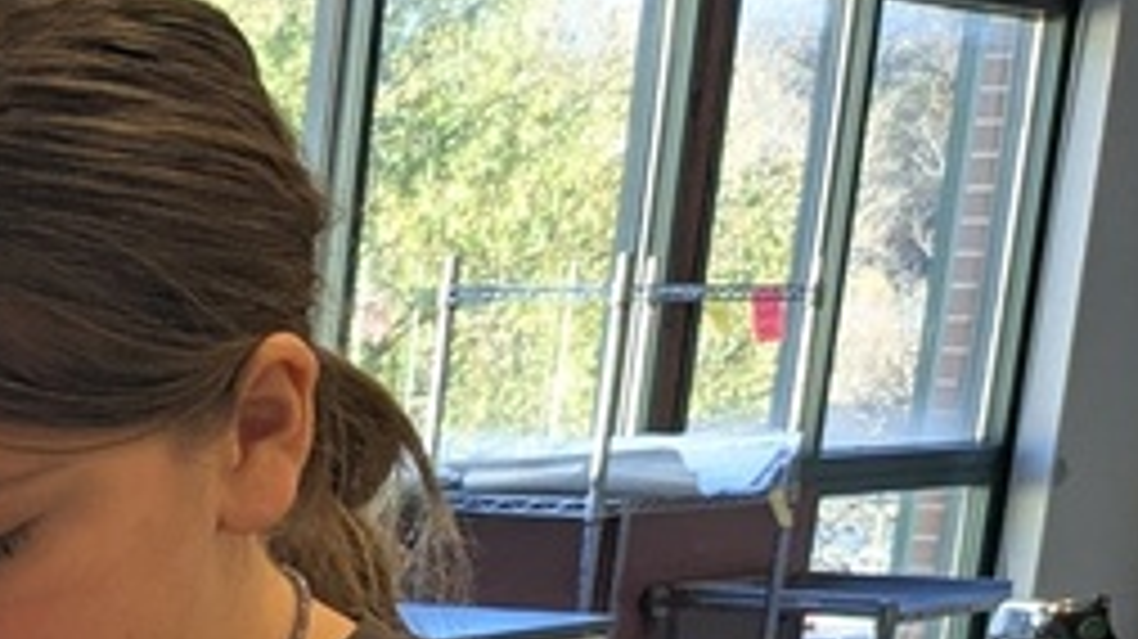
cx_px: -1102
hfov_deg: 14.9
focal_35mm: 119
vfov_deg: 9.4
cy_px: 1341
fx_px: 3589
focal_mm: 4.38
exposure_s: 1/120
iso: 119
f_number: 1.73
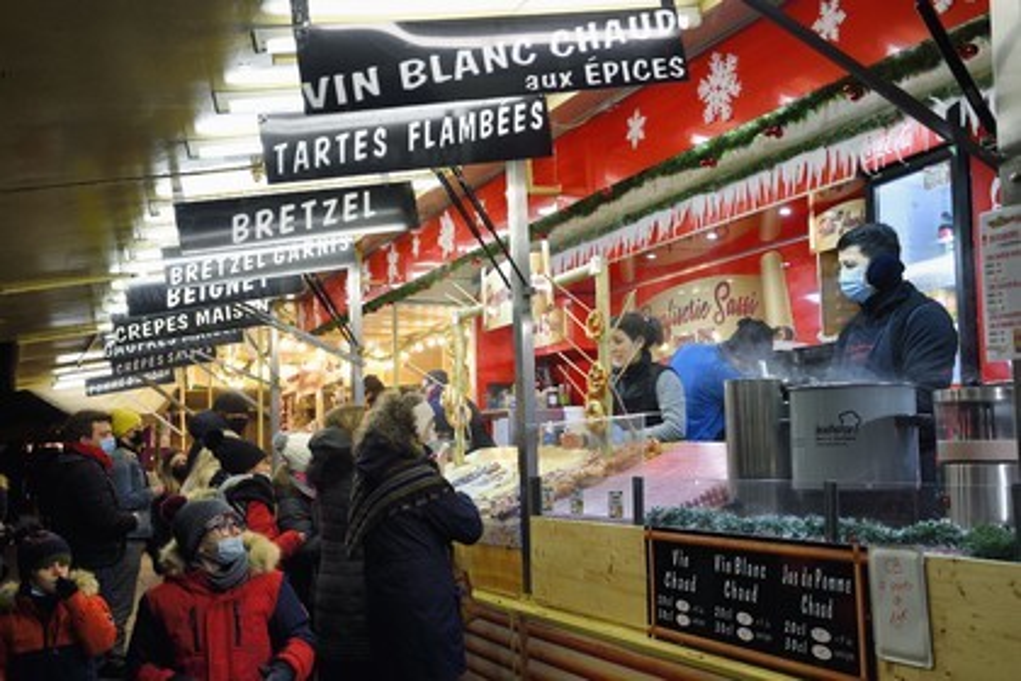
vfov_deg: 33.4
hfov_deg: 48.5
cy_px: 340
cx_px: 510
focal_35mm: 40
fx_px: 1134
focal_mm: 40
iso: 1600
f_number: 7.1
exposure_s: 1/100
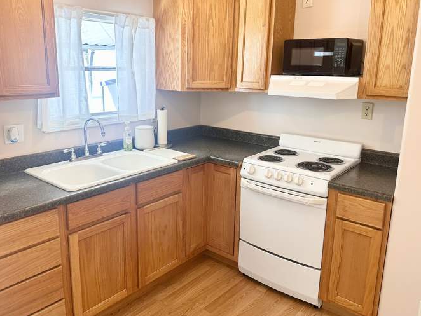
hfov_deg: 61.5
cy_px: 148
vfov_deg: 48.2
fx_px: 353
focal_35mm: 29
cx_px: 192
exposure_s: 1/60
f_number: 1.78
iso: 125
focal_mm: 6.86
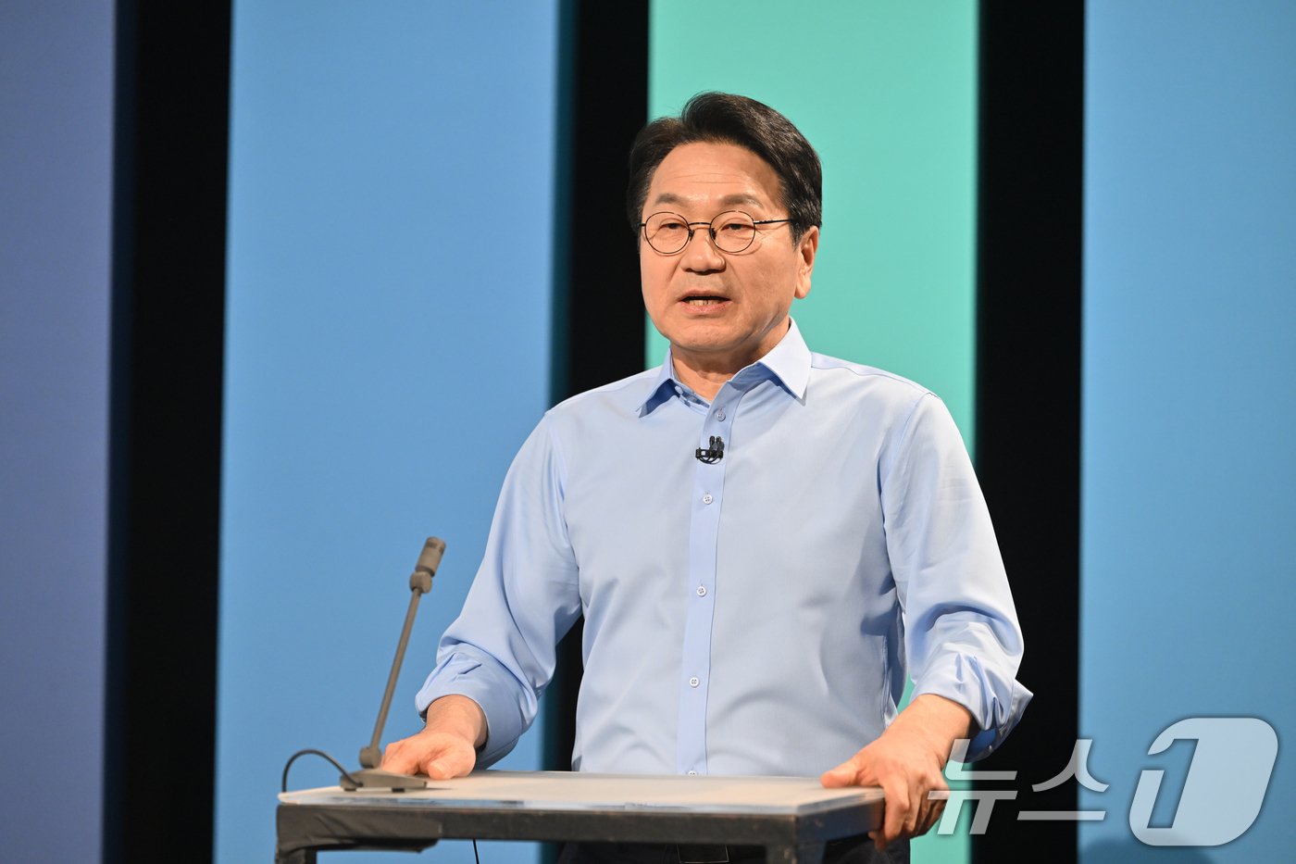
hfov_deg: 15.2
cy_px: 432
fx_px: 4859
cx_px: 648
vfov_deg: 10.2
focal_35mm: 135
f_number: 3.2
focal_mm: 135
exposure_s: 1/320
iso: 1600
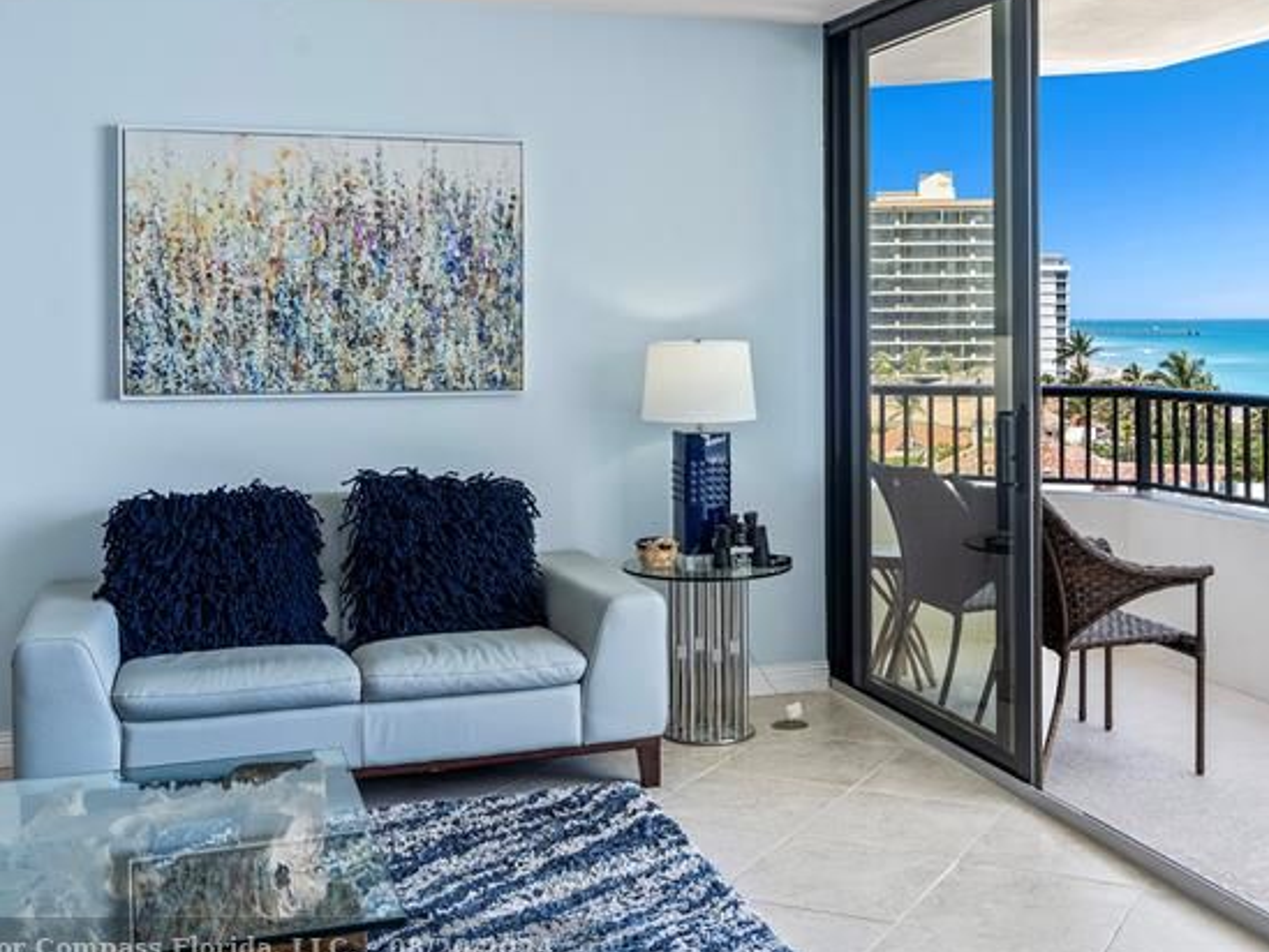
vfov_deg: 34.3
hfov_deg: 44.5
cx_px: 774
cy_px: 395
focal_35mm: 42
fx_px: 1540
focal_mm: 30
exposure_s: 1/10
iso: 200
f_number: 8
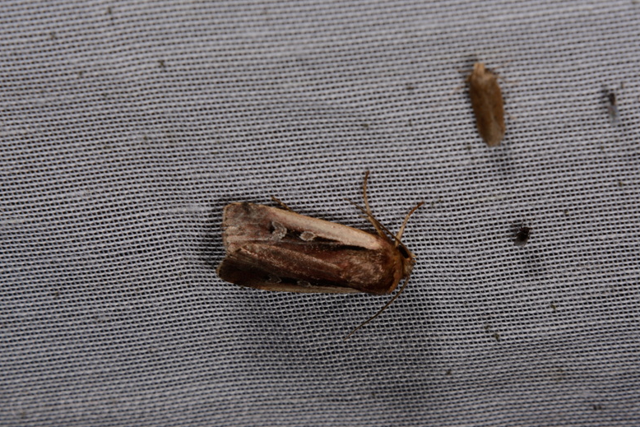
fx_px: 2303
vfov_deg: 10.6
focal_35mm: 130
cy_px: 215
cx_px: 322
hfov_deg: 15.8
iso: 100
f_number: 25
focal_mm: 85
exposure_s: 1/60
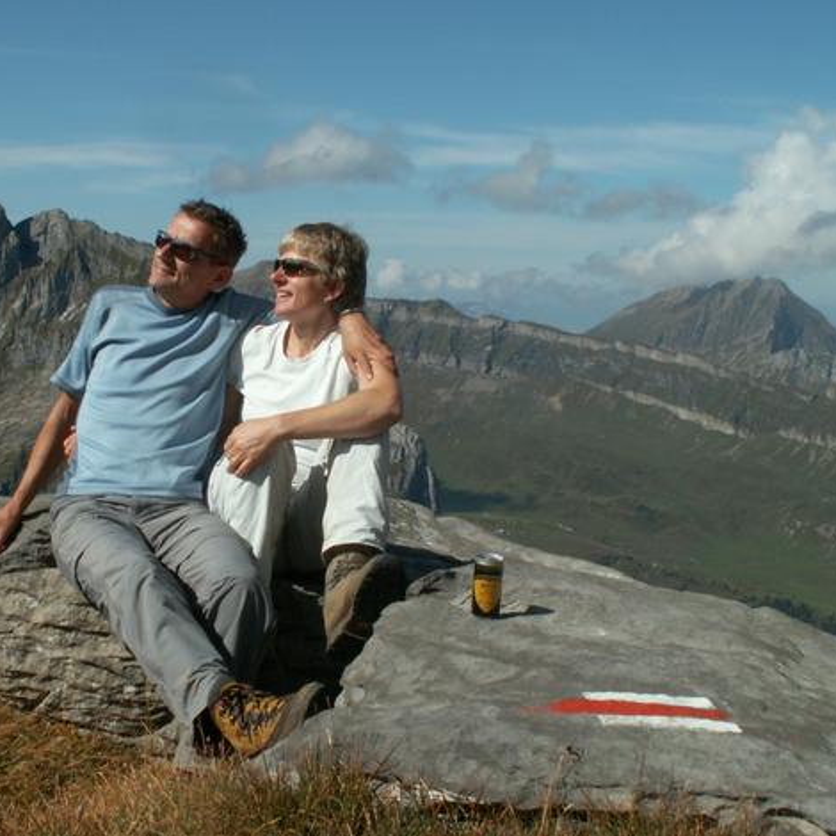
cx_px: 277
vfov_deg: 32.2
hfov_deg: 31.9
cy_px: 422
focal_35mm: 53
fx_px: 1448
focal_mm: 7.24
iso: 50
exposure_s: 1/250
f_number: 8
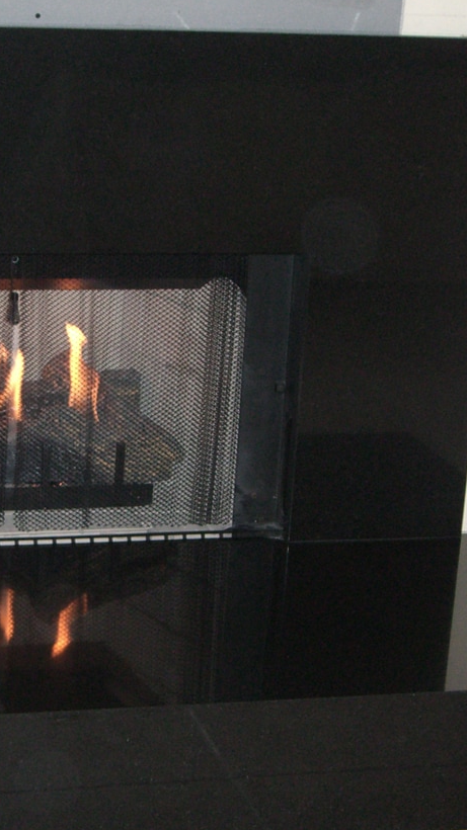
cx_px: 24
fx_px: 2224
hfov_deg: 11.9
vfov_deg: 21.1
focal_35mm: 101
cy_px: 479
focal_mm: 11.8
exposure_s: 1/60
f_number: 3.6
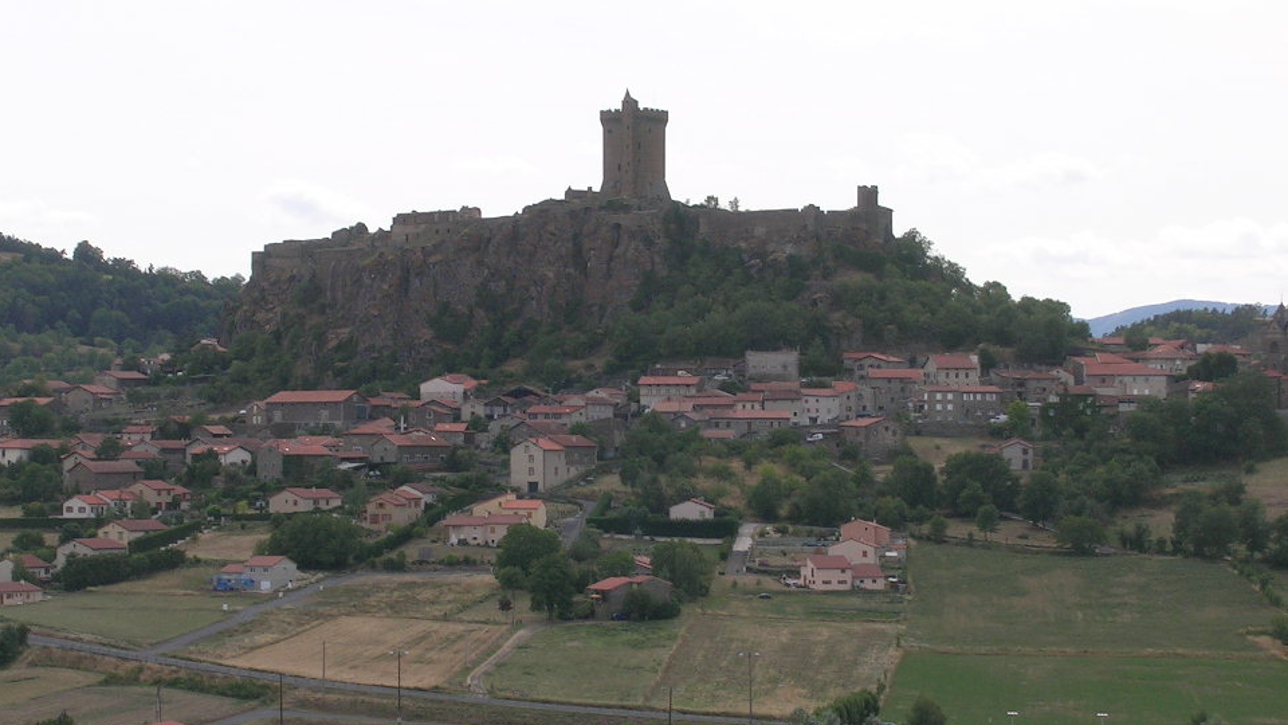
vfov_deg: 9.9
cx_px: 629
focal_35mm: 122
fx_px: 4167
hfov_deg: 17.6
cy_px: 408
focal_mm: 16.2
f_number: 8.2
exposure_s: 1/144
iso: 50
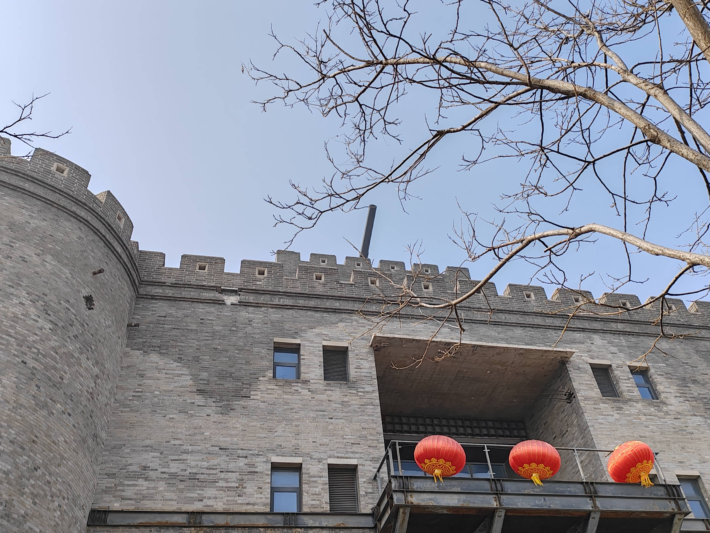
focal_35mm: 33
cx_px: 355
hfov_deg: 55.4
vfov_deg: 42.9
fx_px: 677
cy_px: 266
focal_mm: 6.14
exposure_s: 1/720
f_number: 1.8
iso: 50
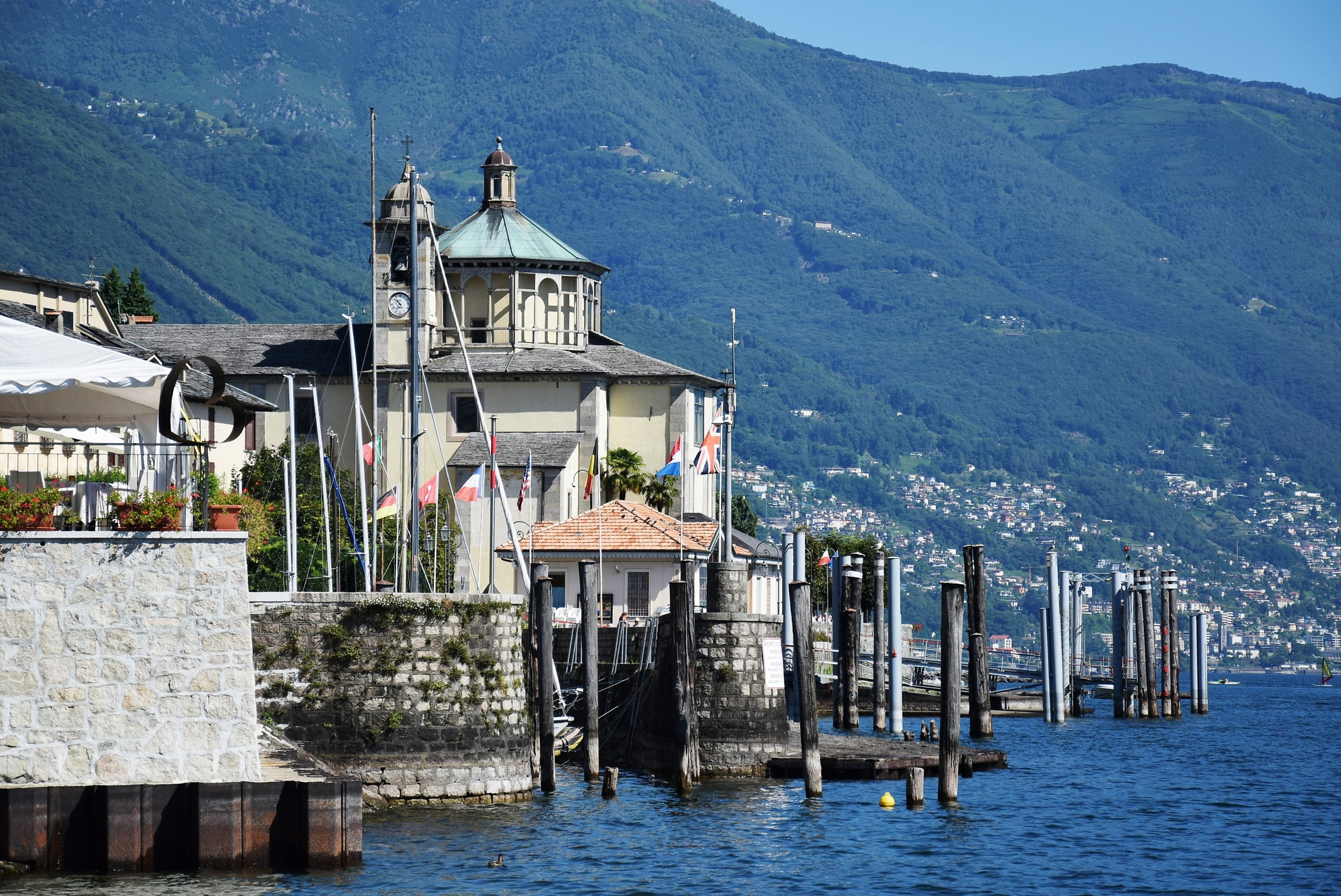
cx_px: 670
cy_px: 448
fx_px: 4753
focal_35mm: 128
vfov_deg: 10.8
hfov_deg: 16.1
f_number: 5.6
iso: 100
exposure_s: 1/500
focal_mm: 85
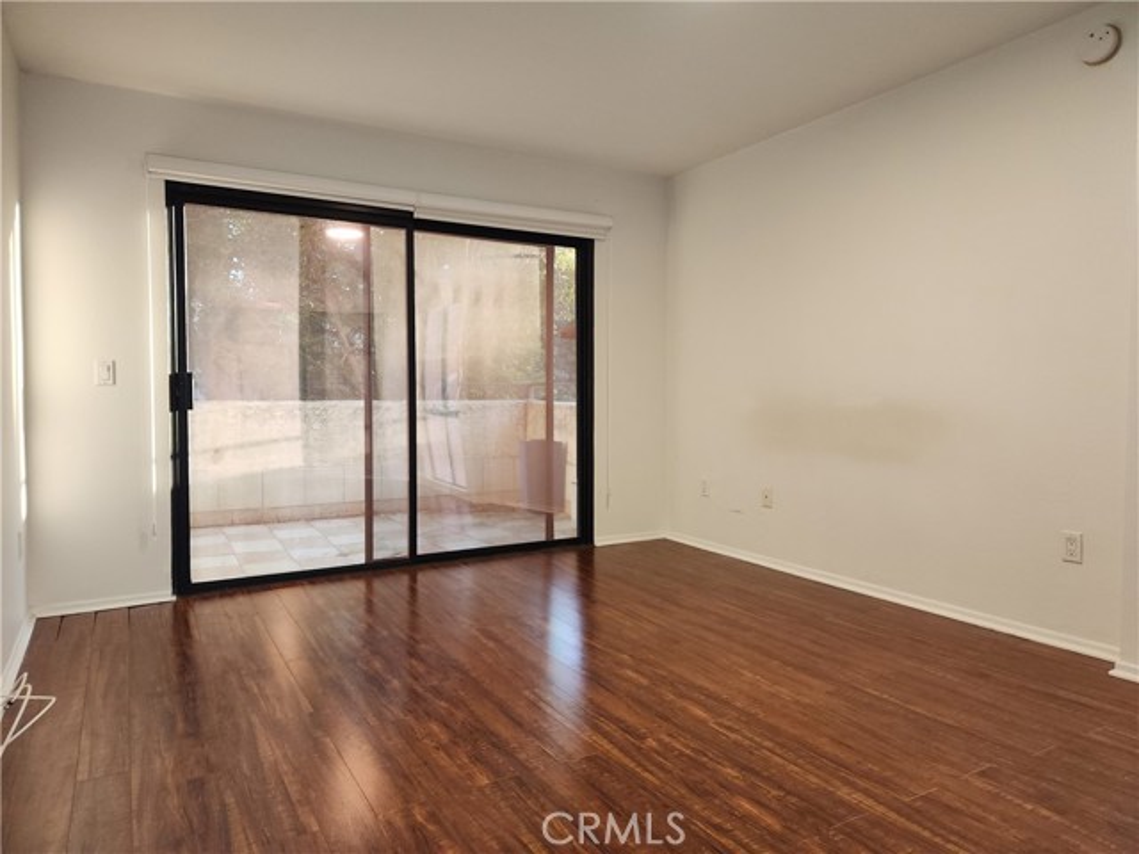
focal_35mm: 23
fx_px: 757
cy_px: 427
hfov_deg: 73.9
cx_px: 570
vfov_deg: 58.9
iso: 125
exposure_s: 1/60
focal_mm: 5.4
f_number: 1.8
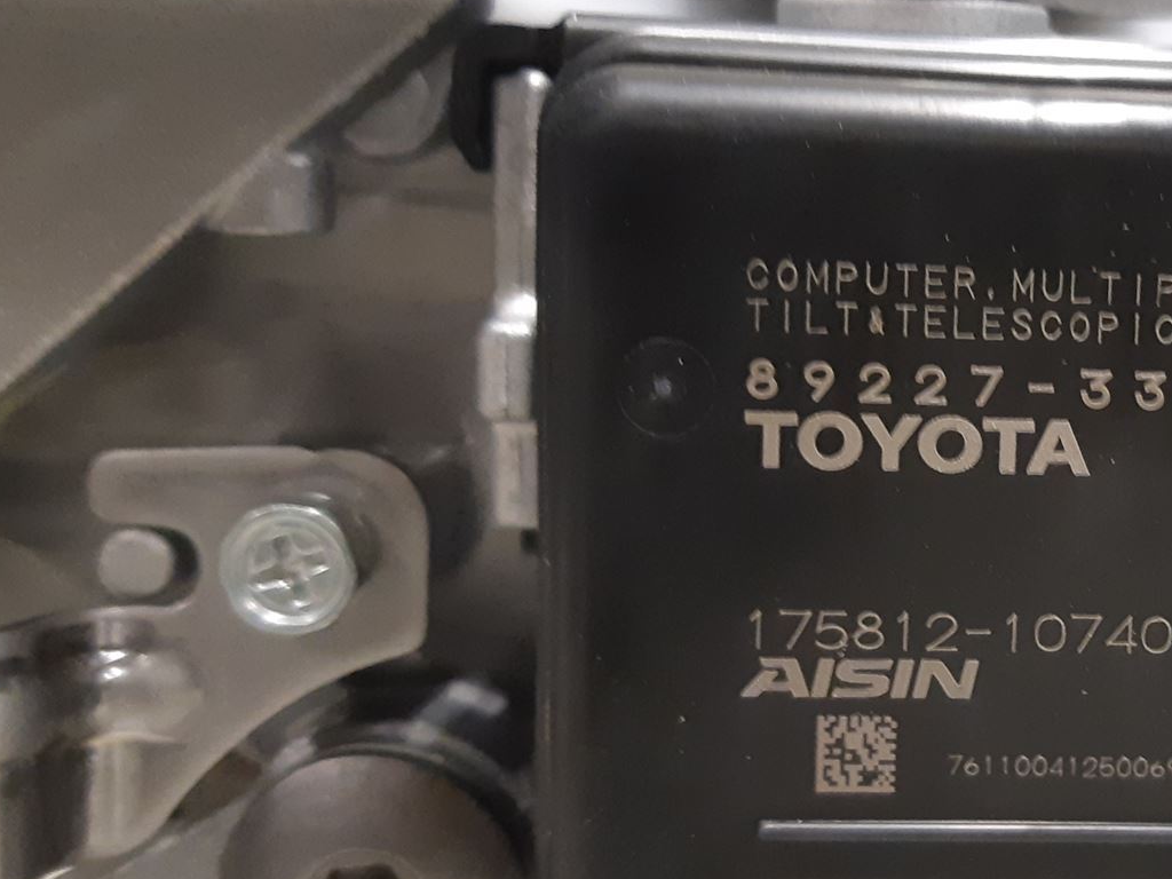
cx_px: 1088
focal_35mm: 52
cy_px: 413
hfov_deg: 34.4
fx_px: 1761
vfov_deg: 28.0
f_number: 1.7
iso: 250
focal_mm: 3.93
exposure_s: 1/33
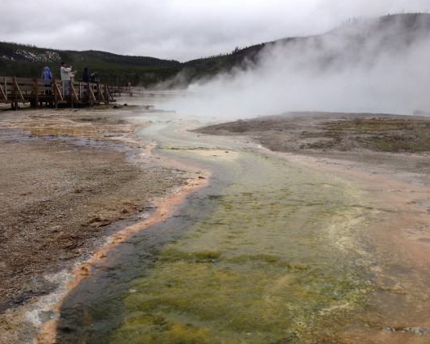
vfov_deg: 40.1
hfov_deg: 49.0
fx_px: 471
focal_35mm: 37
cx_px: 198
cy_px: 171
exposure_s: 1/2045
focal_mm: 4.28
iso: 50
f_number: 2.4
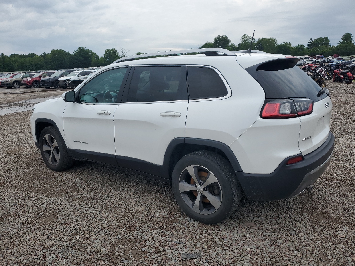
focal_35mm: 26
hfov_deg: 67.3
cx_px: 178
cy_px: 133
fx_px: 267
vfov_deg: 53.1
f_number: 1.5
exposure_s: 1/2000
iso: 50
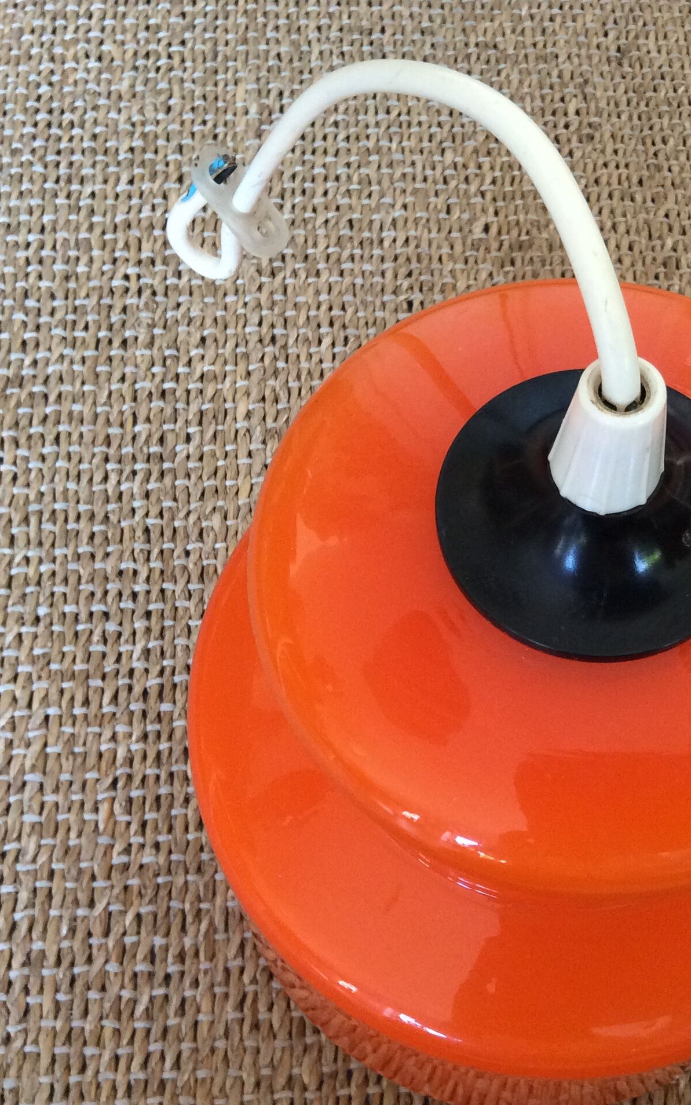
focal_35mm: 46
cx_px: 471
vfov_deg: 43.5
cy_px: 558
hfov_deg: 27.8
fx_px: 1386
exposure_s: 1/25
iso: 125
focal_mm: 3.3
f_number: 2.4
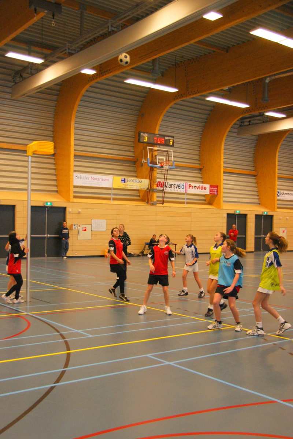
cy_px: 220
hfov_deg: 36.9
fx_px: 439
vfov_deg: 53.1
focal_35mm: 36
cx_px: 146
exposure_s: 1/125
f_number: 4
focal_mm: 24
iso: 800
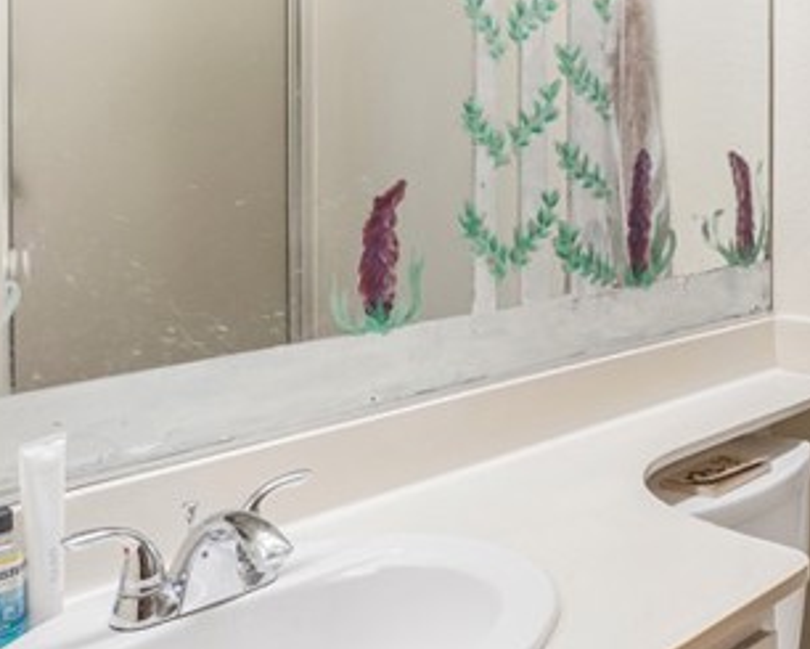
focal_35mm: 44
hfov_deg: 38.8
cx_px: 744
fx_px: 1055
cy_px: 117
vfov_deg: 33.1
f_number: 8
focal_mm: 14
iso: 320
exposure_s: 1/10
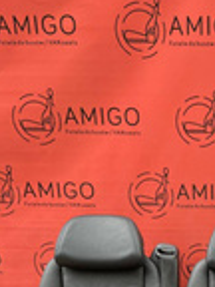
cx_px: 247
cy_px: 347
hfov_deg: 21.2
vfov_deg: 26.4
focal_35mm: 65
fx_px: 538
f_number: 1.6
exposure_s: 1/122
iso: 40
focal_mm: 5.1
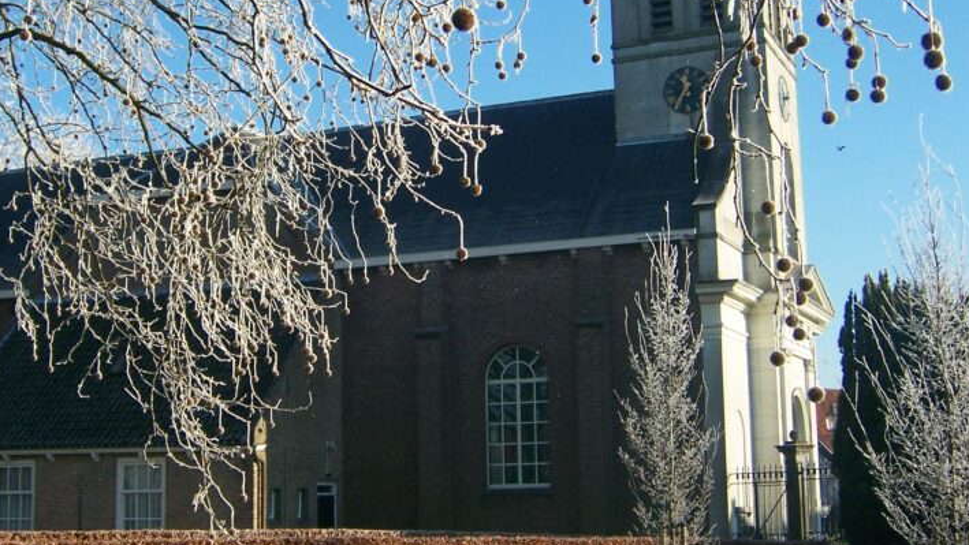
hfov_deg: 36.5
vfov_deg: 21.0
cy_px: 183
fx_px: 1465
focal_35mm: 57
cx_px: 387
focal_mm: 6
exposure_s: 1/800
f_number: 2.8
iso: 80
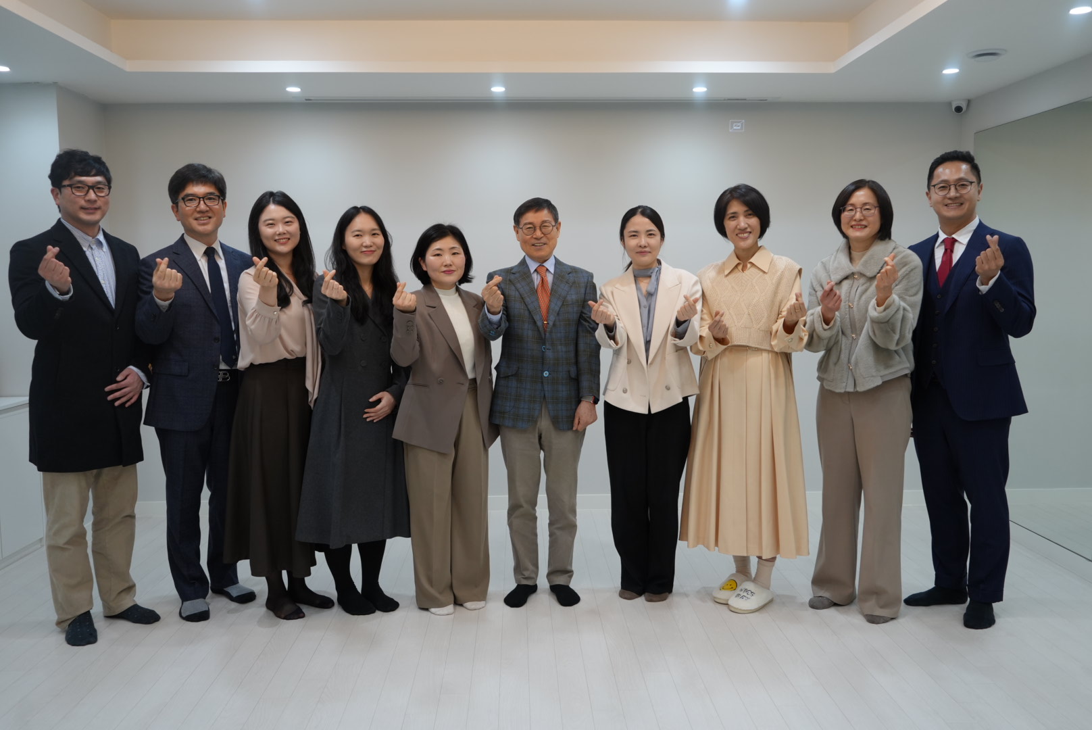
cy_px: 365
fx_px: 971
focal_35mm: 32
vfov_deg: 41.2
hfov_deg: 58.7
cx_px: 546
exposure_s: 1/160
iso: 800
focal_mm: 32
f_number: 4.5
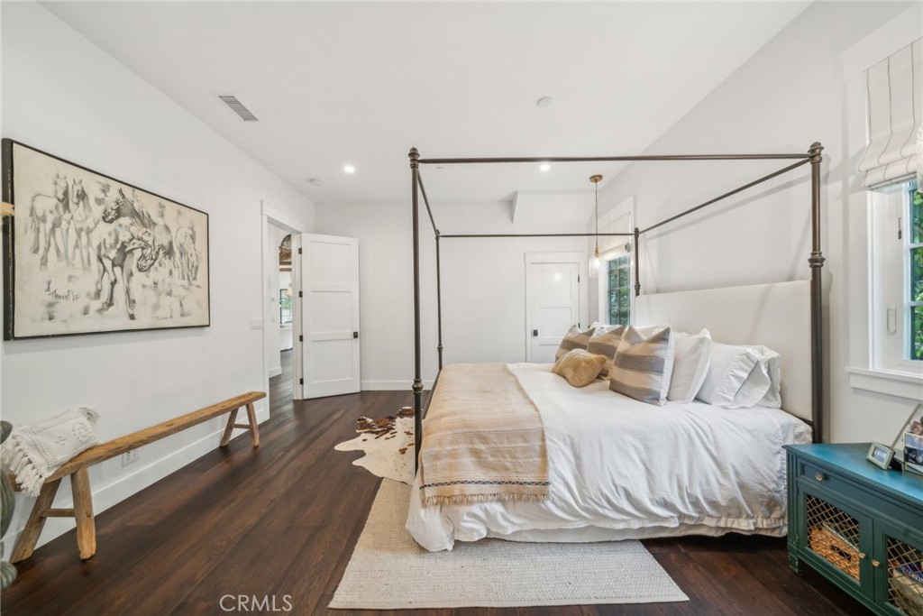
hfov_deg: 112.6
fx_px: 308
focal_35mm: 12
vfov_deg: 90.0
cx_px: 462
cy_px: 308
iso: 400
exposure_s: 1/10
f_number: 8
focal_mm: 12
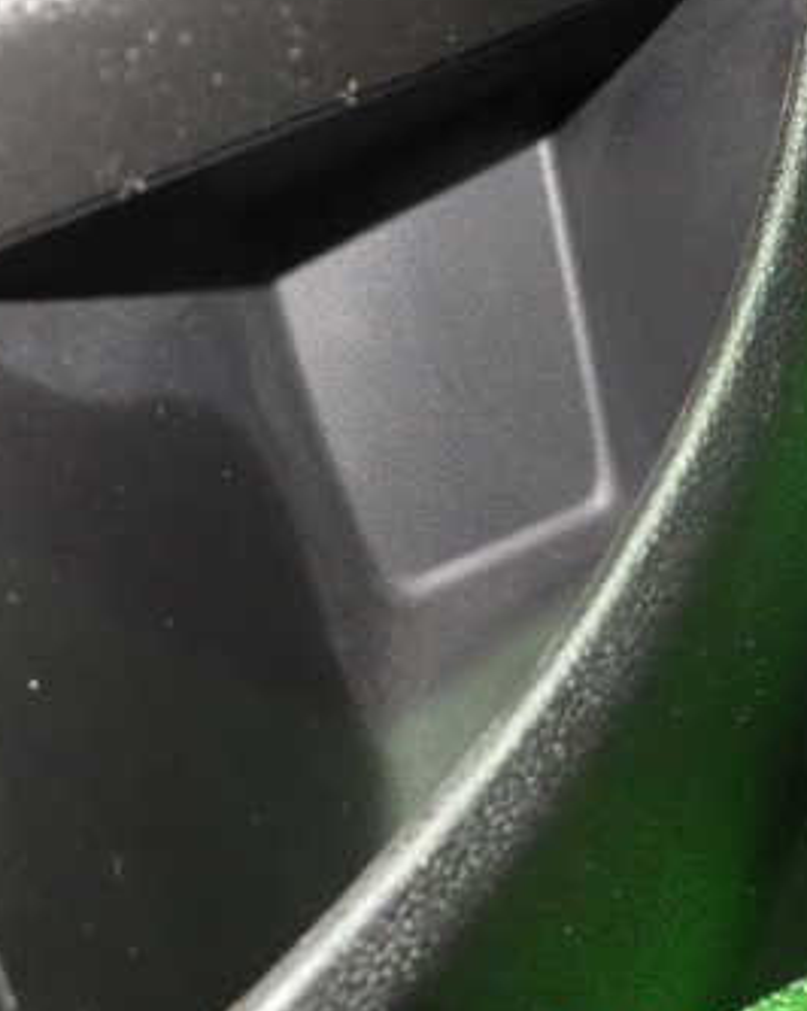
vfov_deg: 41.9
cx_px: 331
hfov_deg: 34.0
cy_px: 416
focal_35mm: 44
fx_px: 1315
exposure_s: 1/25
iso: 800
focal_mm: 4.5
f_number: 2
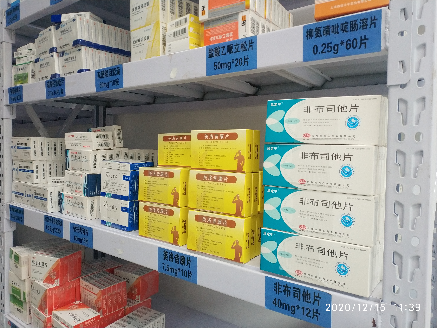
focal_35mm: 32
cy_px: 164
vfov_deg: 44.2
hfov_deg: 56.8
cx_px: 218
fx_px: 404
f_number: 2
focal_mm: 4.5
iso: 372
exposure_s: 1/25
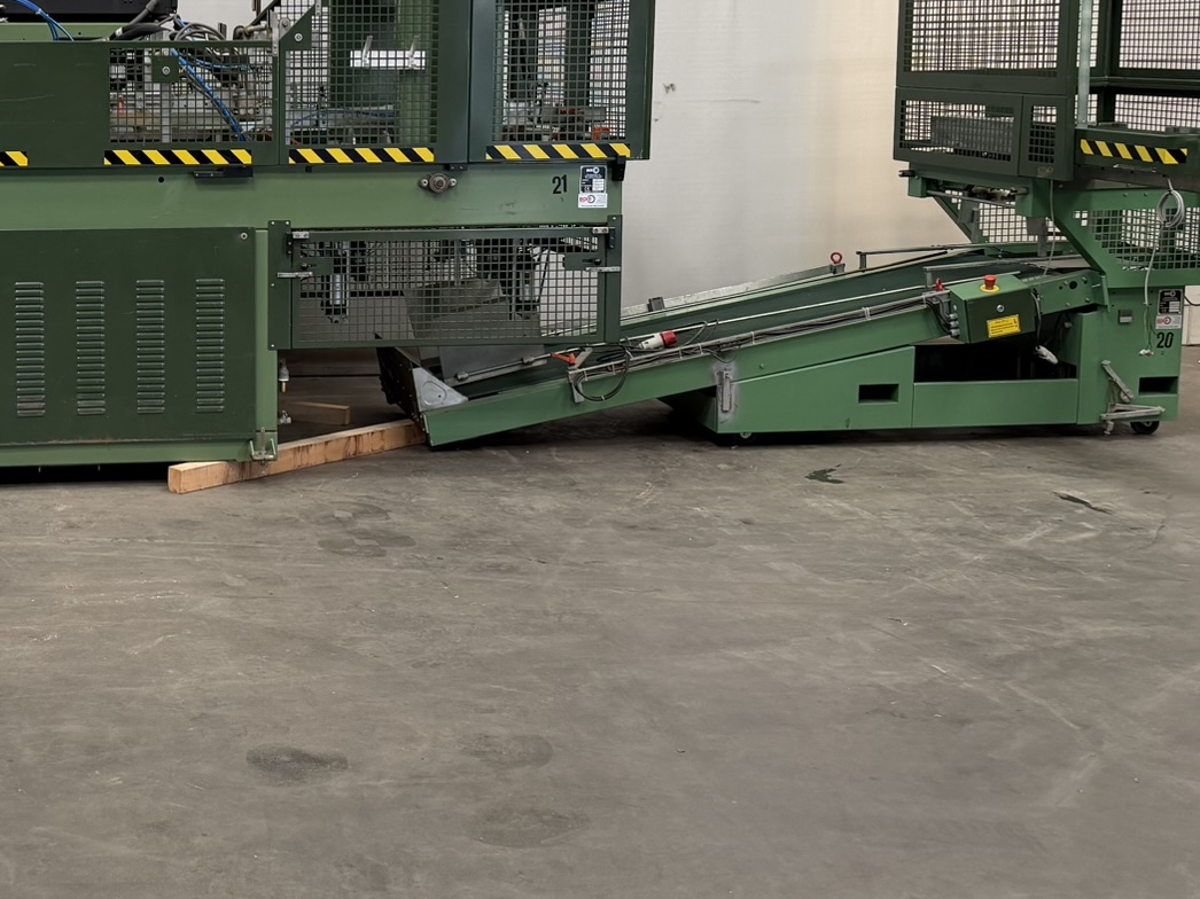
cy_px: 248
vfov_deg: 30.5
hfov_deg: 38.3
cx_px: 174
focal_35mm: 47
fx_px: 1629
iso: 200
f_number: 1.78
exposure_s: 1/102
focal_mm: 6.76
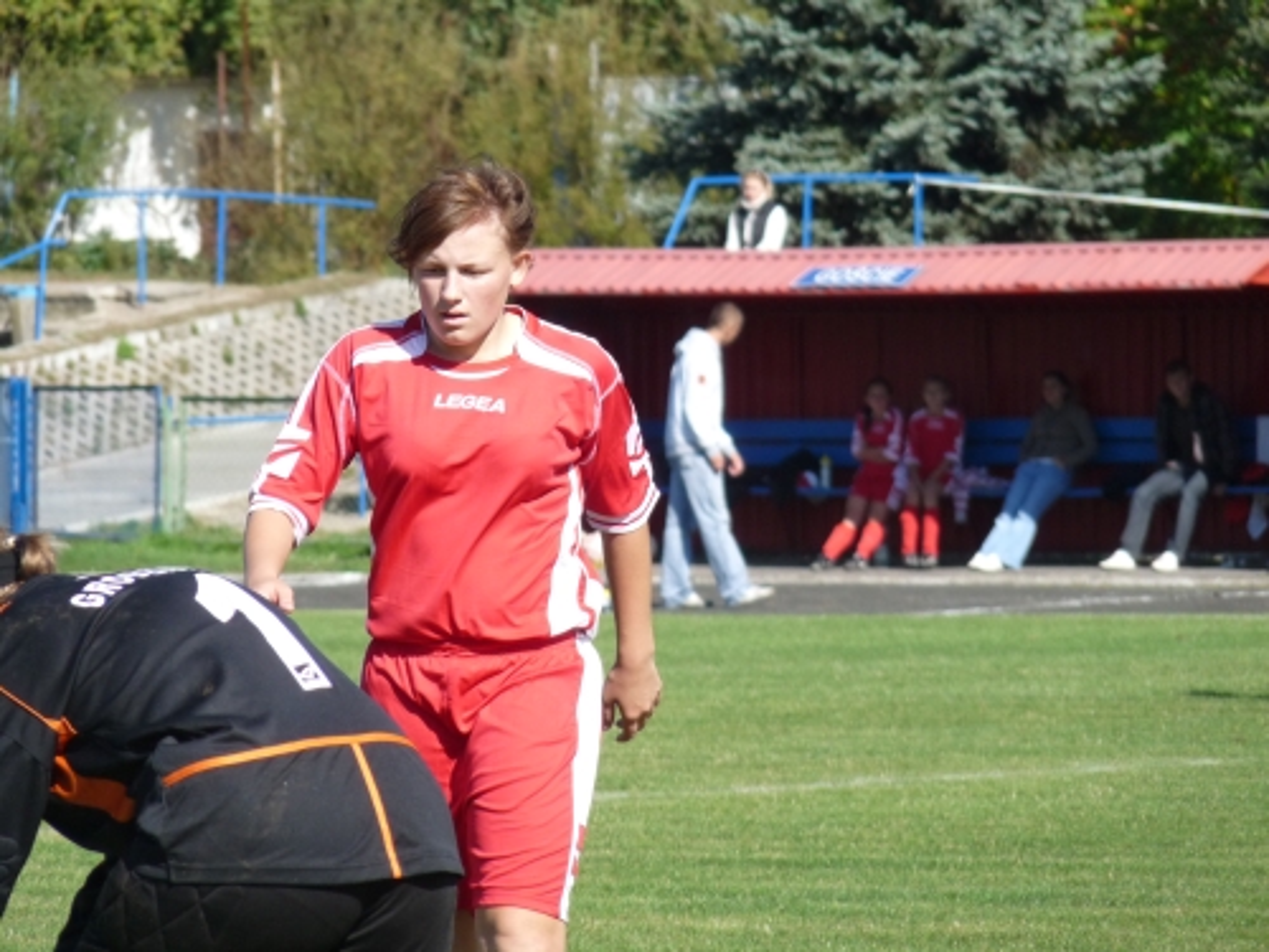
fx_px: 12464
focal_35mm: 340
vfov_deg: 4.4
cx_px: 634
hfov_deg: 5.8
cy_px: 476
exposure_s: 1/1000
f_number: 4
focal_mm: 60.5
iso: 160
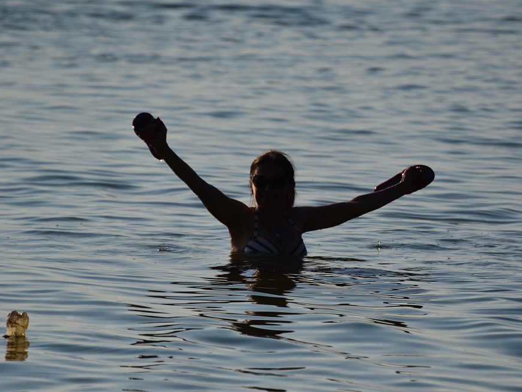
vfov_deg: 3.5
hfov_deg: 4.7
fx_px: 6426
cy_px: 196
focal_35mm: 426
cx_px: 290
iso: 450
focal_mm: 260
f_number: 5.6
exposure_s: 1/8000
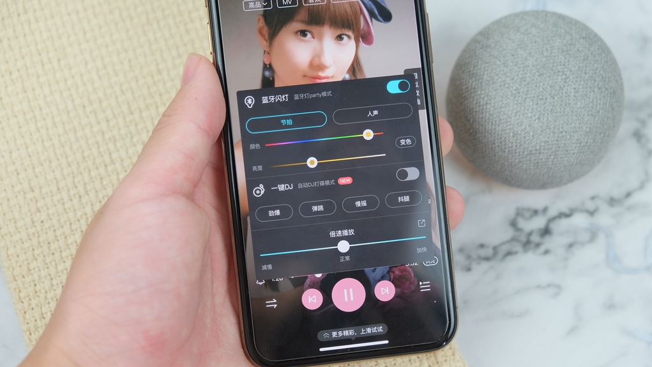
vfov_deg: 19.4
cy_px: 189
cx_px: 326
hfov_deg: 33.8
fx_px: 1072
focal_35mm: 62
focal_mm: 39
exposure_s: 1/90
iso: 640
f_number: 4
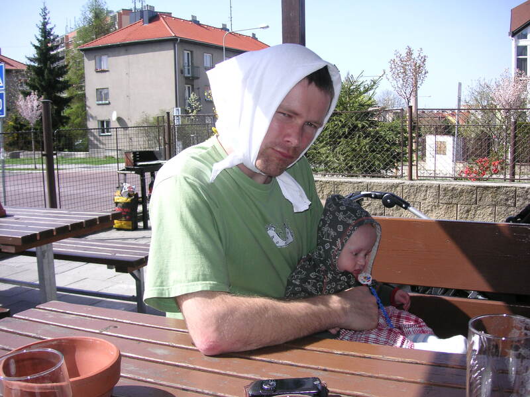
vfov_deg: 38.7
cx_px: 265
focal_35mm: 37
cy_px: 198
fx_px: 567
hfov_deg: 50.1
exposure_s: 1/750
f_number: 2.8
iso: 50
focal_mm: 6.1
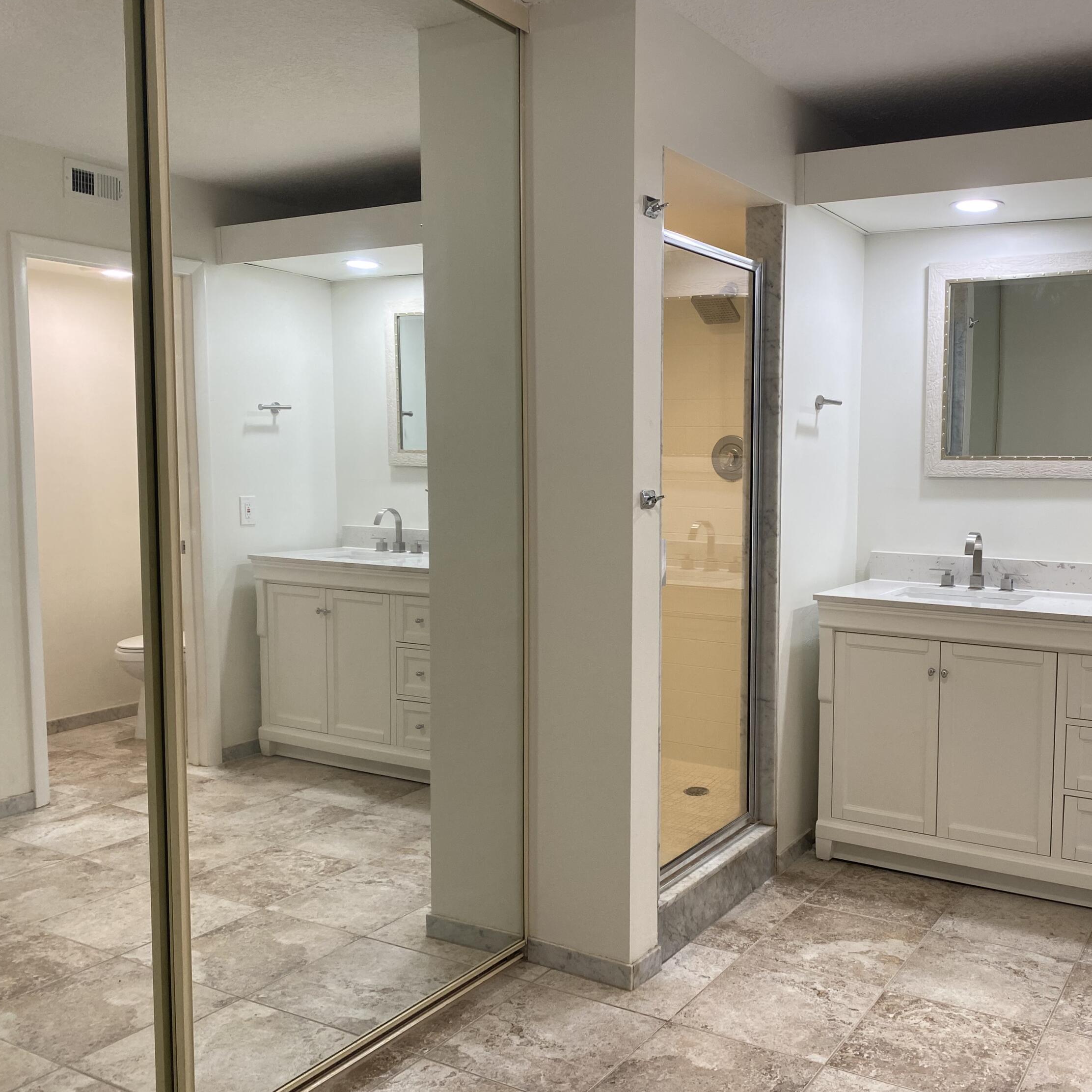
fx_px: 1106
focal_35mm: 31
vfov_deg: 52.5
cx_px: 733
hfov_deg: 51.5
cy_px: 547
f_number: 1.8
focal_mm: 4.25
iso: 100
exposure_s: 1/120
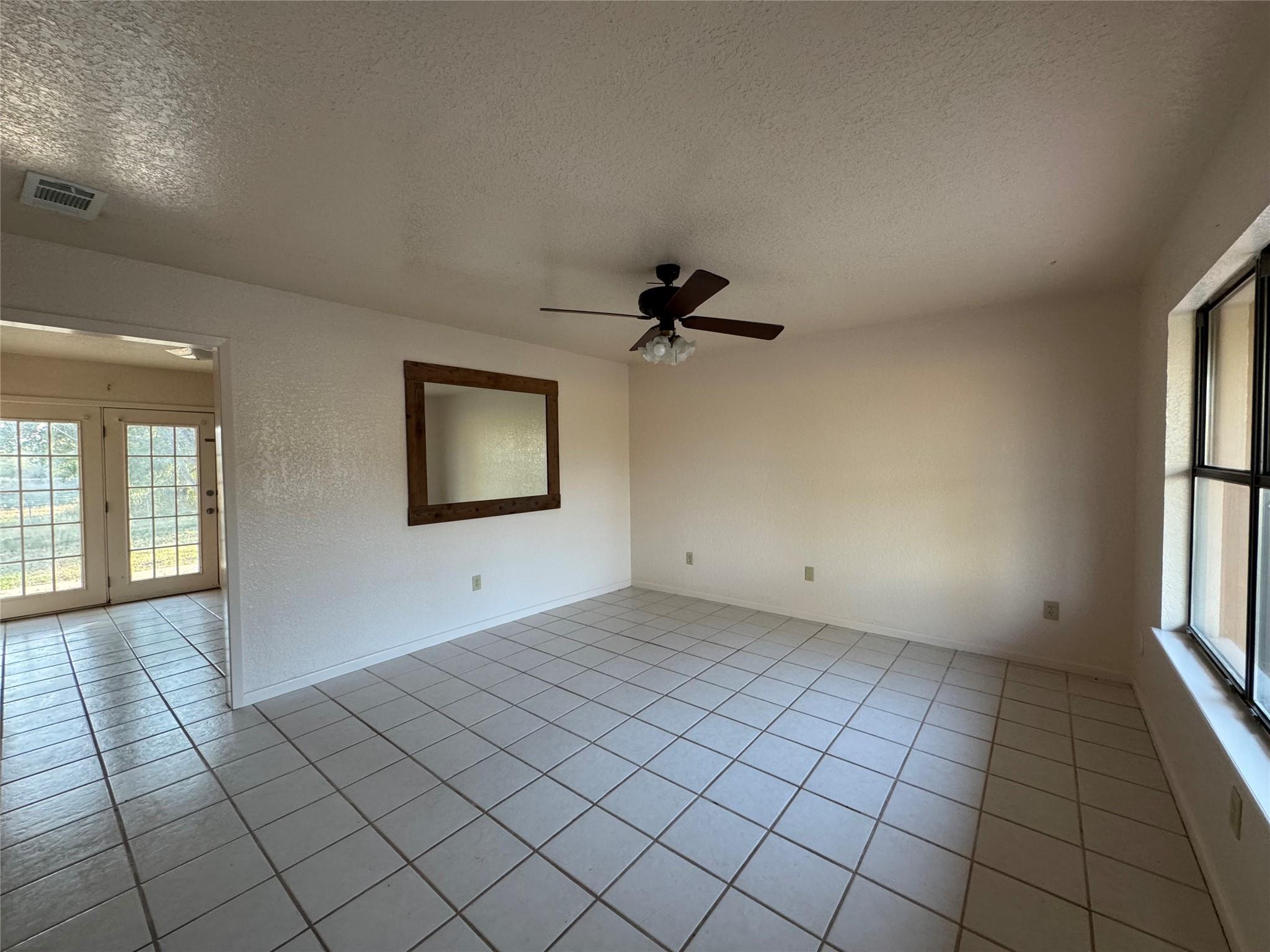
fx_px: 514
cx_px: 635
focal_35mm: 14
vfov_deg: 85.7
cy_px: 476
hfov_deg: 102.1
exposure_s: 1/99
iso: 200
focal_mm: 2.22
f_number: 2.2
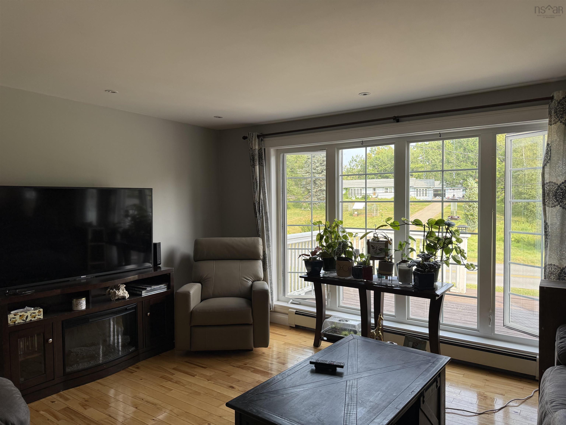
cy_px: 212
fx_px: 392
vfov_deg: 56.8
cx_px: 283
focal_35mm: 24
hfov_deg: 71.6
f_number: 1.78
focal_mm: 6.76
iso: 100
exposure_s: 1/361
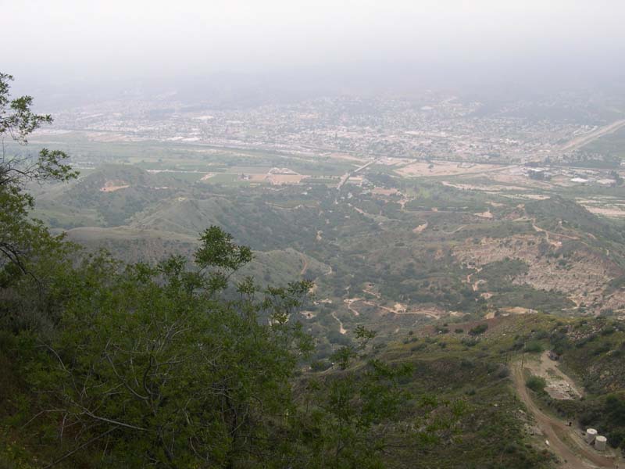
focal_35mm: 38
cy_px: 234
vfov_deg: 37.7
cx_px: 312
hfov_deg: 49.0
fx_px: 686
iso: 100
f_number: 7.6
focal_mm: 8
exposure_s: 1/90.2
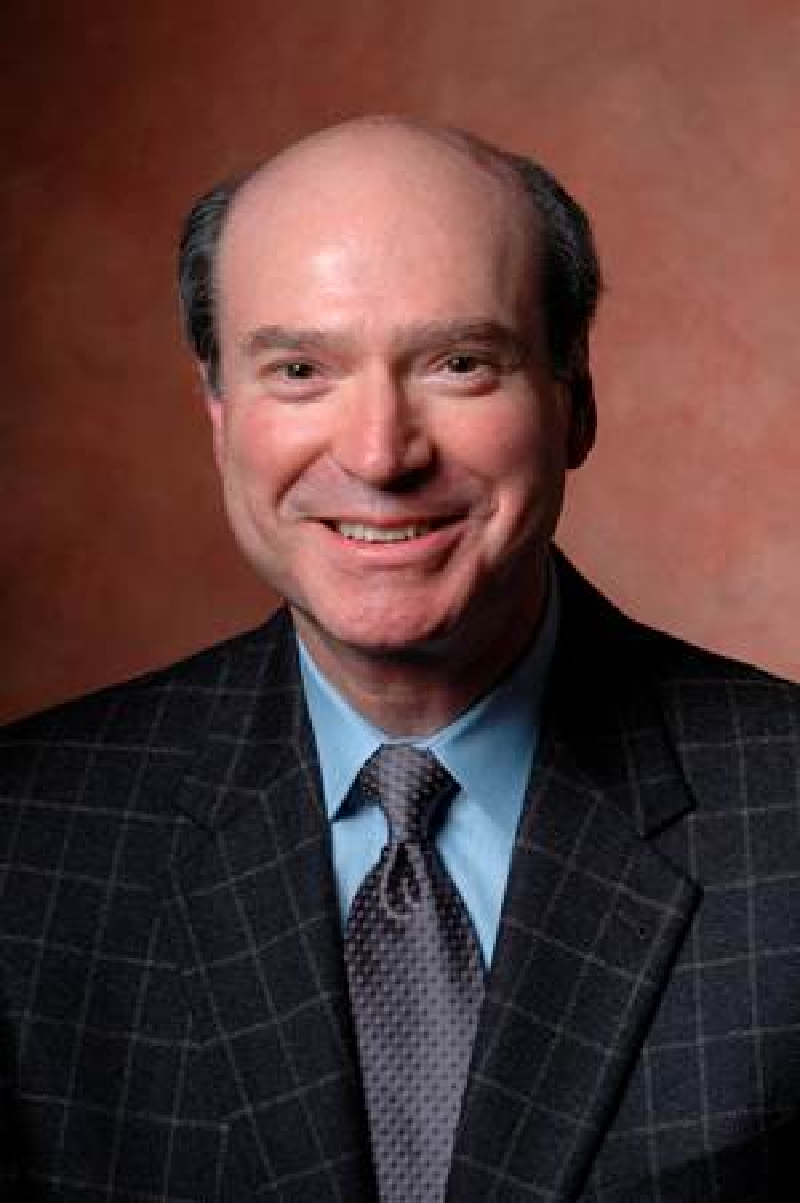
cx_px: 400
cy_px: 602
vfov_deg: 16.1
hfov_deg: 10.7
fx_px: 4256
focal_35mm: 128
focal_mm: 85
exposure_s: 1/100
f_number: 8
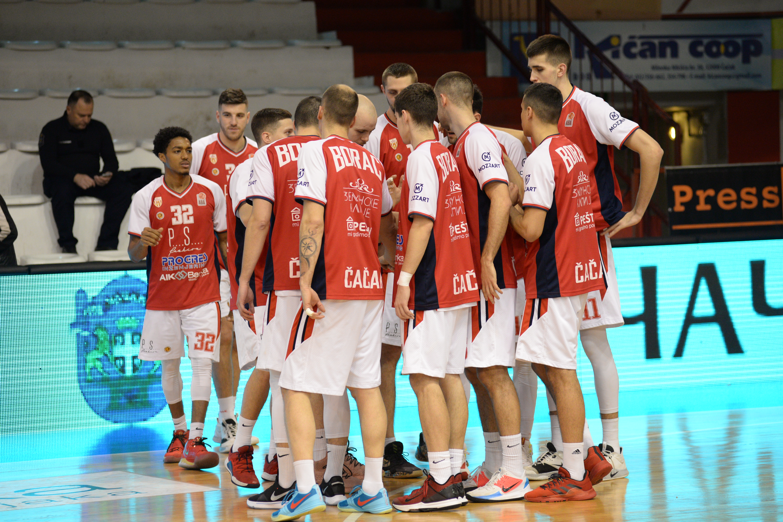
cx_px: 392
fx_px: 3154
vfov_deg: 9.5
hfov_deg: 14.2
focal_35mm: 145
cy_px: 261
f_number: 4
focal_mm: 145
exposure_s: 1/400
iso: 2500
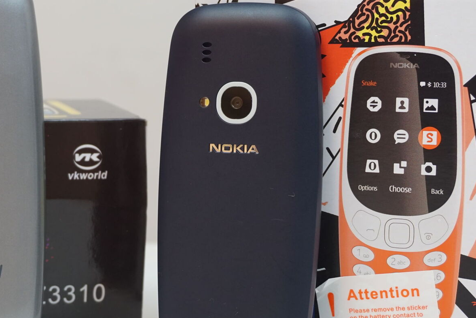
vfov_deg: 14.7
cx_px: 179
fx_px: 1230
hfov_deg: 21.9
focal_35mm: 93
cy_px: 181
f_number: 5.6
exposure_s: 1/60
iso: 500
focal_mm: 38
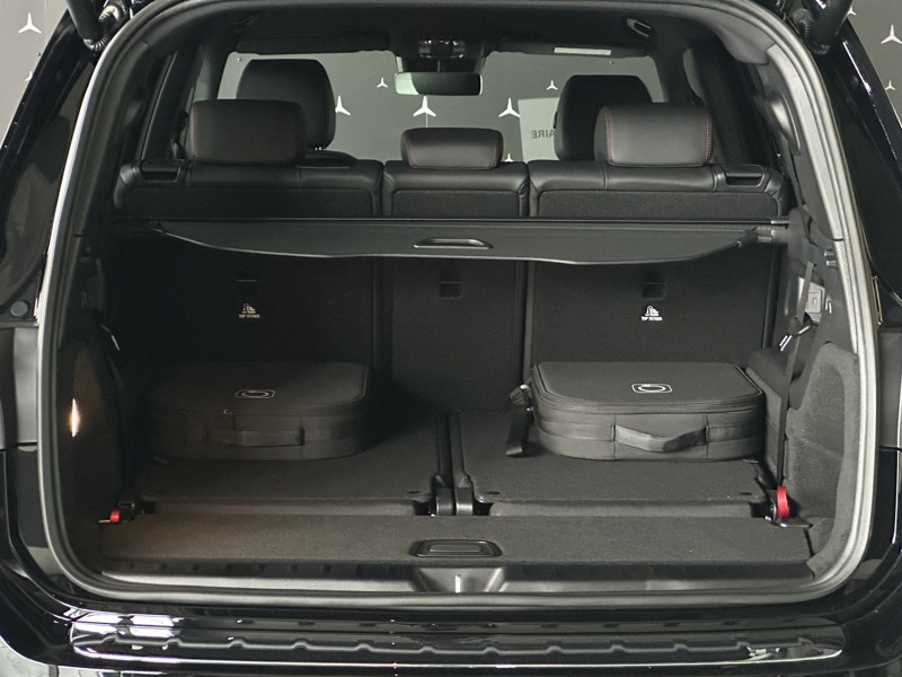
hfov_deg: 25.3
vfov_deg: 19.1
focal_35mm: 77
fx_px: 2006
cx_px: 451
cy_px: 338
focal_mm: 9
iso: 1600
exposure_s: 1/25
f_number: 2.8
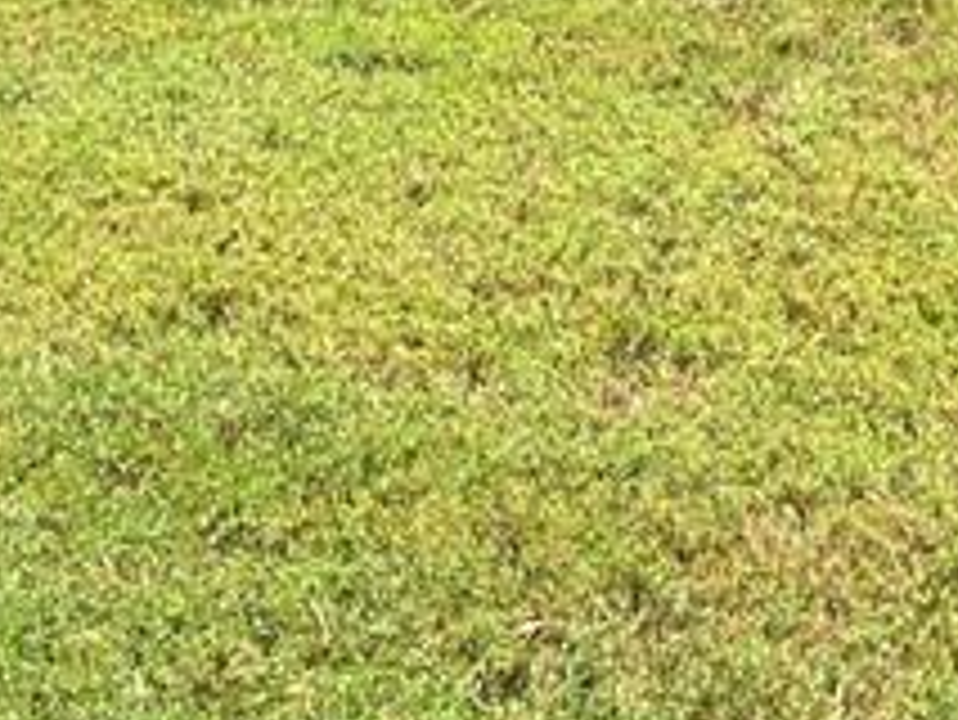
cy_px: -873
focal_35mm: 125
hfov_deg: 15.7
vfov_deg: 10.6
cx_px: 670
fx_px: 3461
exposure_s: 1/1597
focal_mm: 5.7
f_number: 1.5
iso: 50
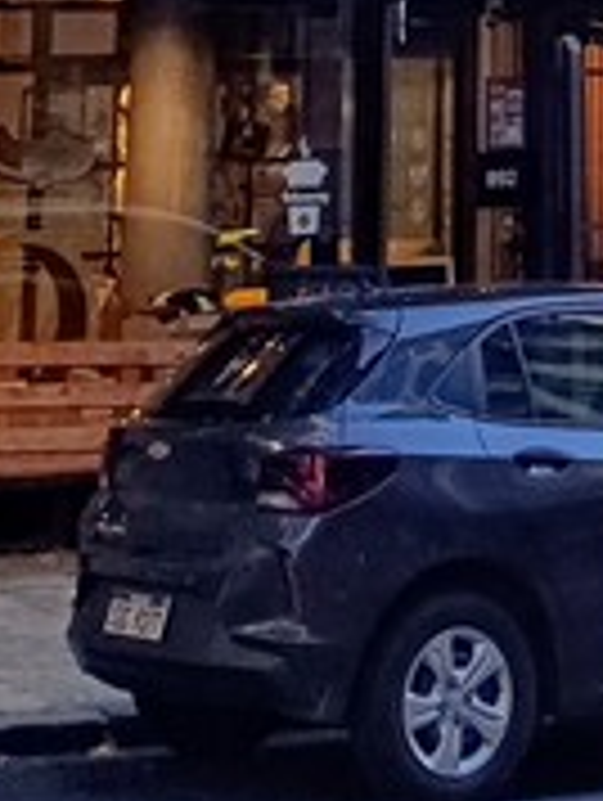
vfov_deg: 11.5
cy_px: -1192
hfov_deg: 10.6
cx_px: 742
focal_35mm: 138
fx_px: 3198
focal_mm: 5.59
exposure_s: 1/203
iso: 51
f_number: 1.88
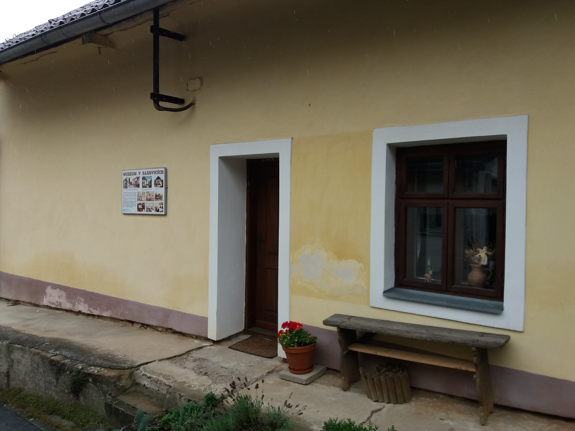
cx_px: 288
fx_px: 465
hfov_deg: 63.4
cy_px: 216
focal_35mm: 28
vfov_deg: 49.7
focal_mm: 3.7
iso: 64
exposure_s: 1/532
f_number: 1.9
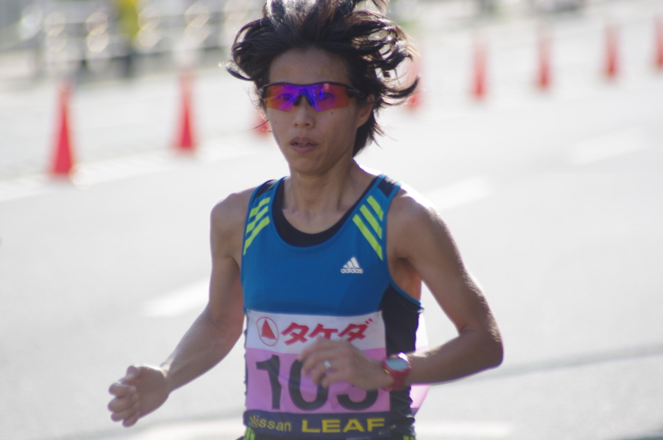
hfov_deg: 4.6
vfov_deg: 3.0
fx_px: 8277
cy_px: 220
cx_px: 332
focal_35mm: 450
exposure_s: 1/250
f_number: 5.6
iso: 200
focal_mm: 300
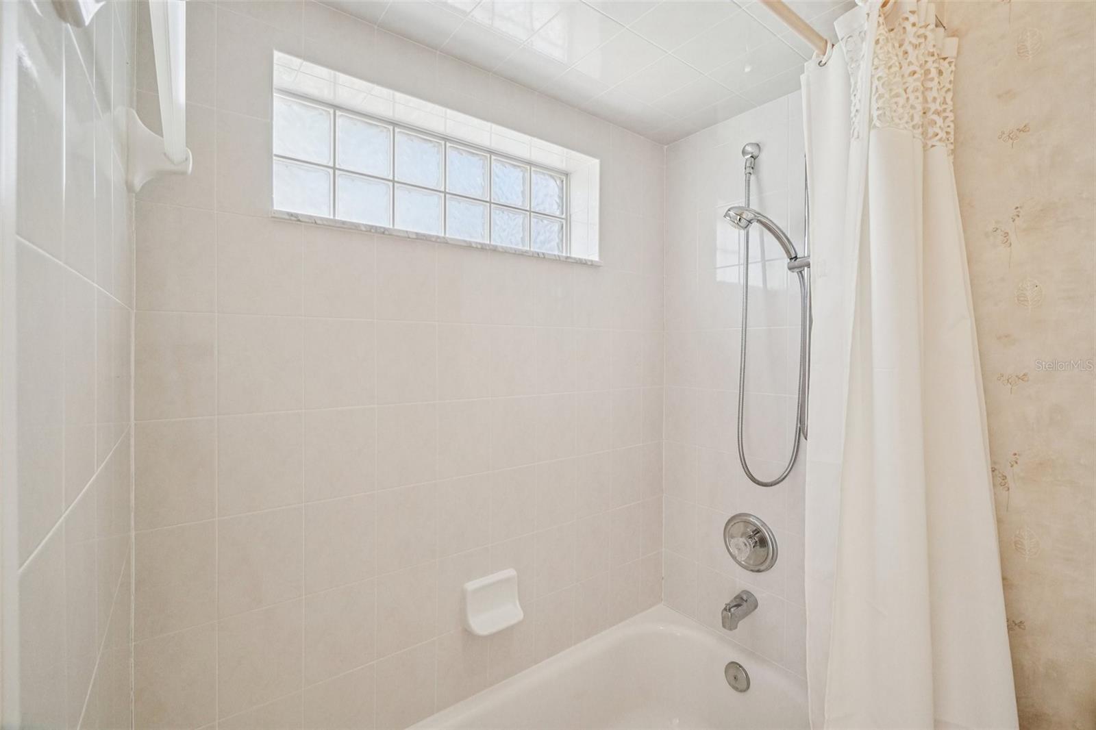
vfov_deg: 77.3
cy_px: 365
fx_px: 457
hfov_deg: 100.4
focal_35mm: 15
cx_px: 548
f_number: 8
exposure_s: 1/30
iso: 800
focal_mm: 10
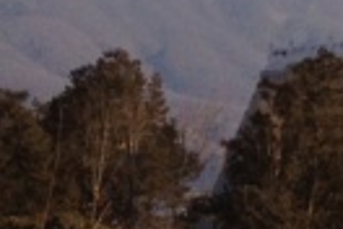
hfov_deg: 6.3
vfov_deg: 4.8
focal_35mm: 283
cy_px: -161
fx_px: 2696
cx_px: 1242
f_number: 2.4
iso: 64
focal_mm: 4.28
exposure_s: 1/1175
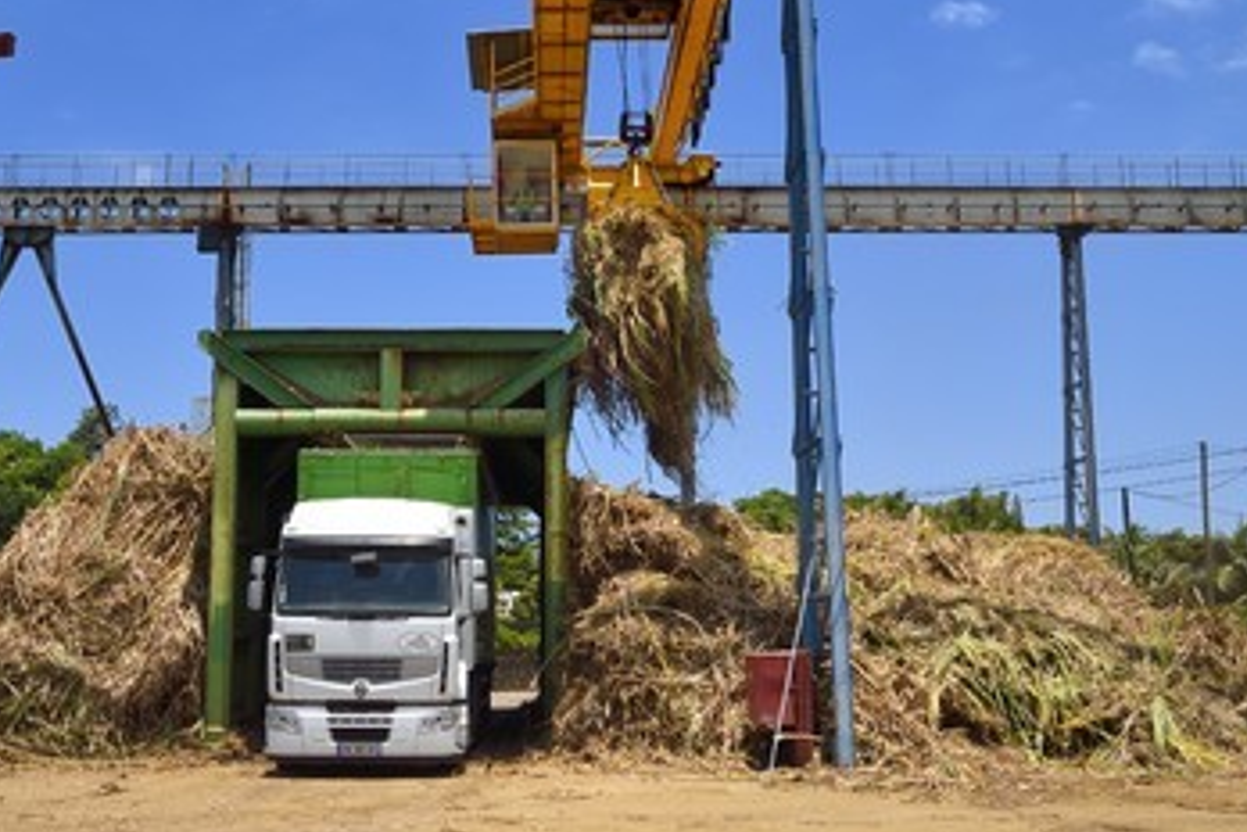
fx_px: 1420
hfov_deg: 47.3
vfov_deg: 32.6
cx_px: 559
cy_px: 362
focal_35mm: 41
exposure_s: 1/200
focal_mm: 34
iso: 200
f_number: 20
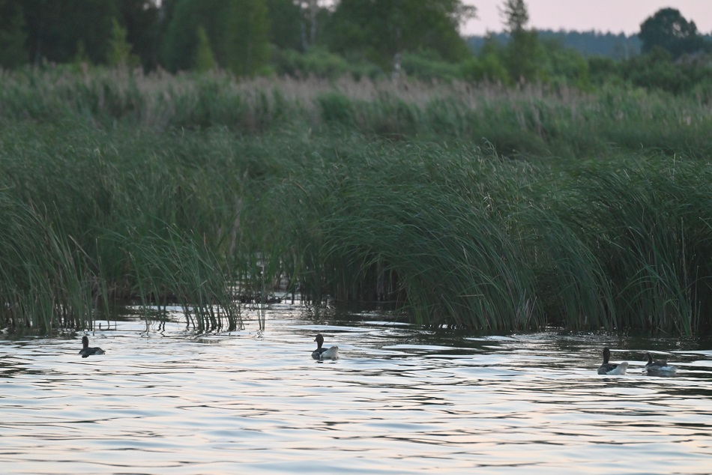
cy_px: 238
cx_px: 356
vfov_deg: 4.6
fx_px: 5935
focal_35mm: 300
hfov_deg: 6.9
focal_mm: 300
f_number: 5.6
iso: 3200
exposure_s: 1/400
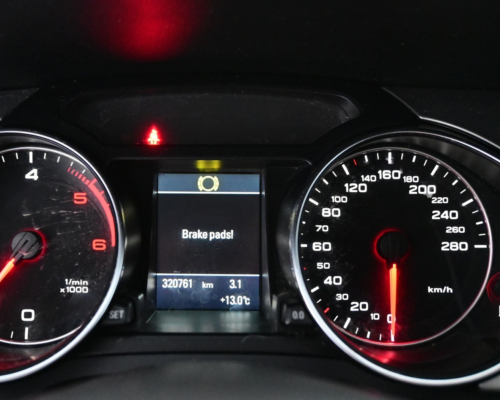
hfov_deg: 40.3
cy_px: 199
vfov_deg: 32.8
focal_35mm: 46
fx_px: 679
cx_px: 201
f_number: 4.5
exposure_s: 1/40
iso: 7200
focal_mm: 26.5
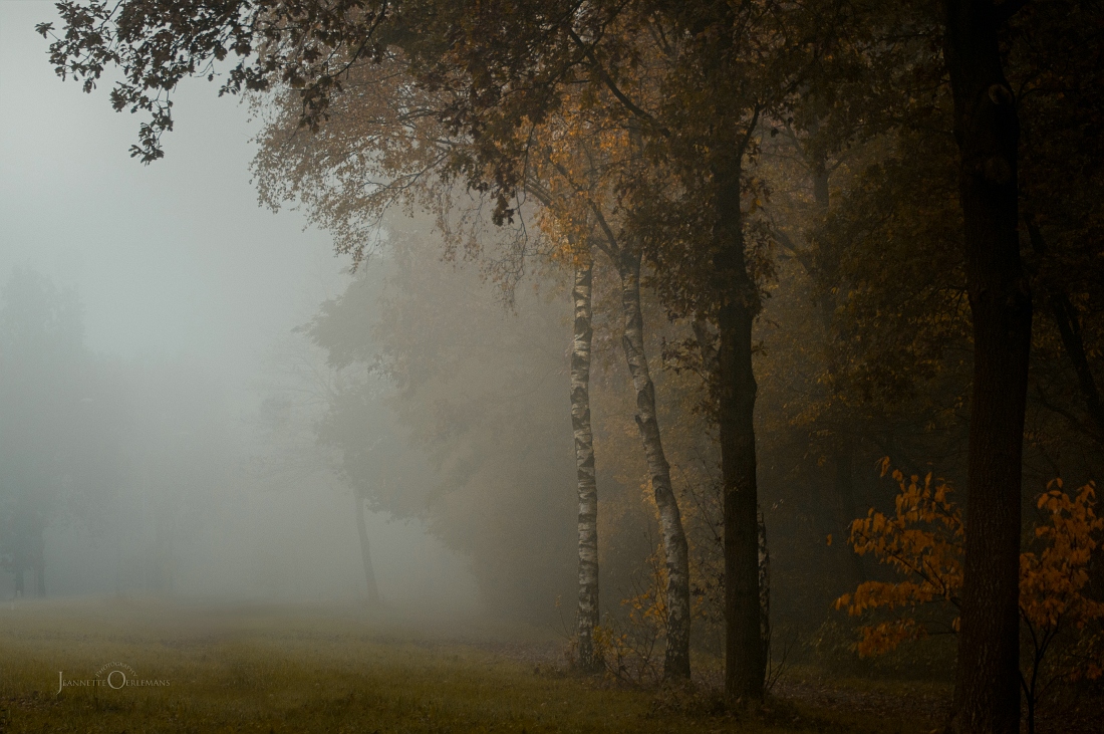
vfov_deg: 13.0
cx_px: 552
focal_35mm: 105
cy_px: 367
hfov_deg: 19.5
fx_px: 3217
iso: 200
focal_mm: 70
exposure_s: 1/1000
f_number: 4
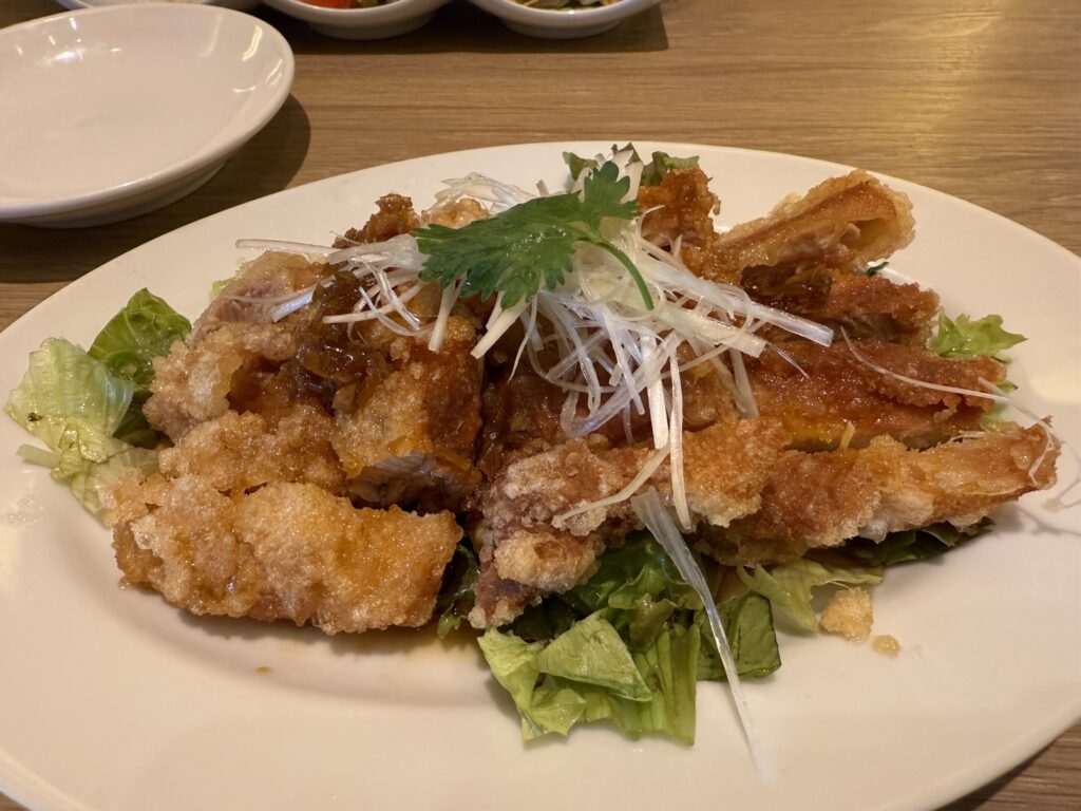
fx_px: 749
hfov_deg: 71.6
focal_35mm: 24
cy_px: 406
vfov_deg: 56.8
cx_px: 540
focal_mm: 2.22
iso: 200
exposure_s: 1/81
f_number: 2.2
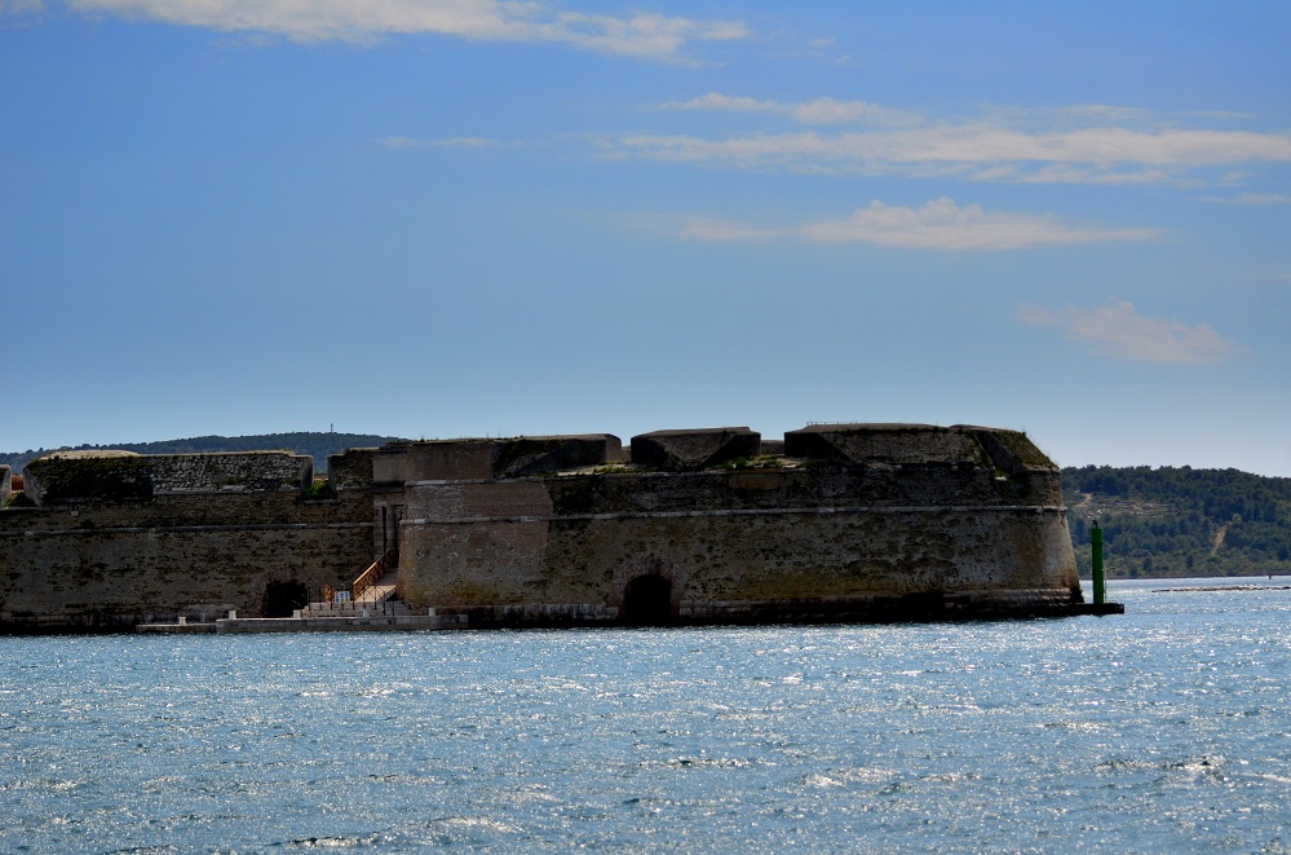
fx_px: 3756
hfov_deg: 19.5
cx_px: 646
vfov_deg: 13.0
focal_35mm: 105
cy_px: 428
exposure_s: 1/5000
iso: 400
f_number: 4.5
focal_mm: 70
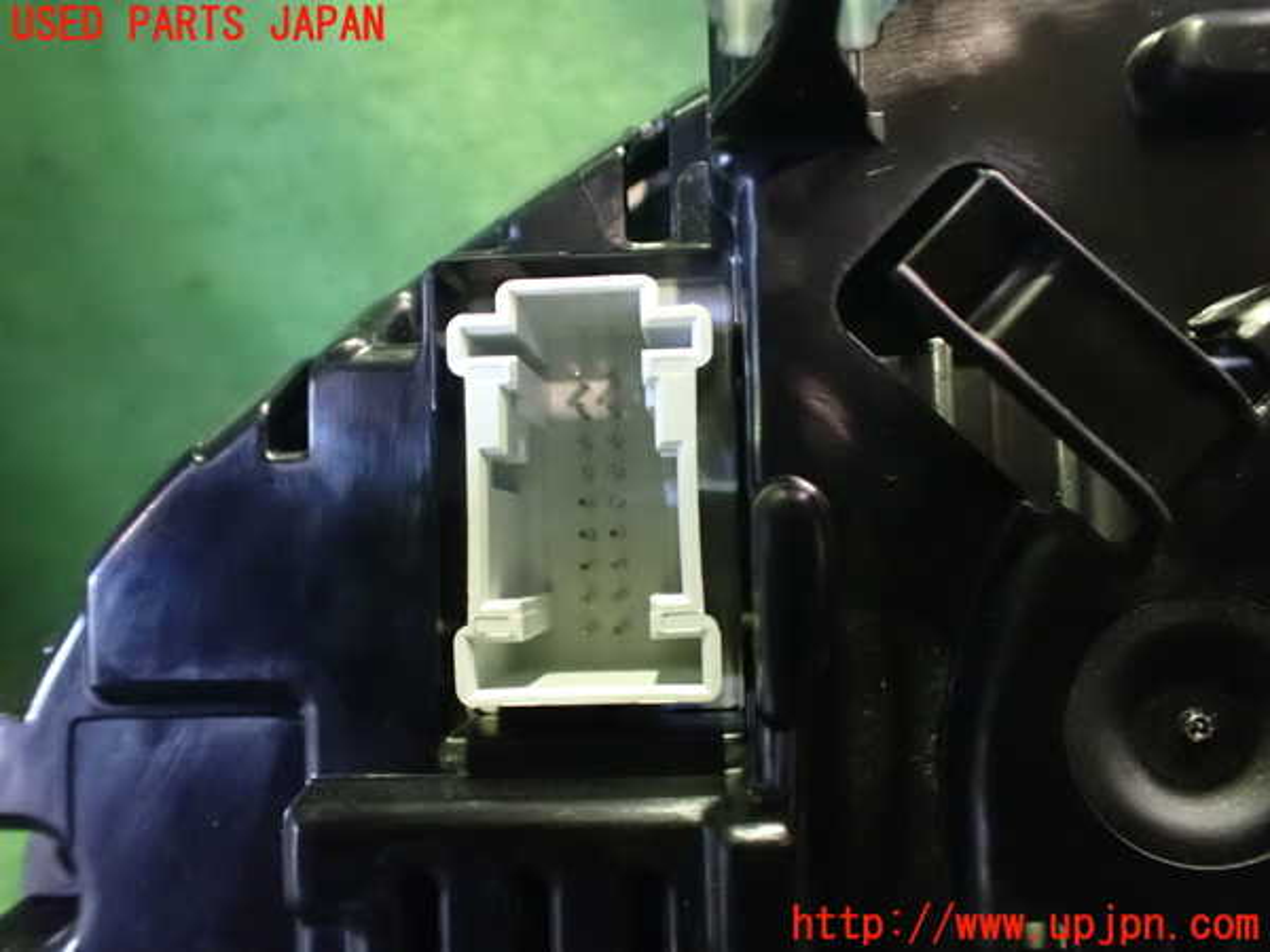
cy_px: 476
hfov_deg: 60.0
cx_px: 635
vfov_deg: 46.8
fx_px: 1101
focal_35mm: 30
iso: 1600
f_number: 2.3
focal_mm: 5.4
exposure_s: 1/25
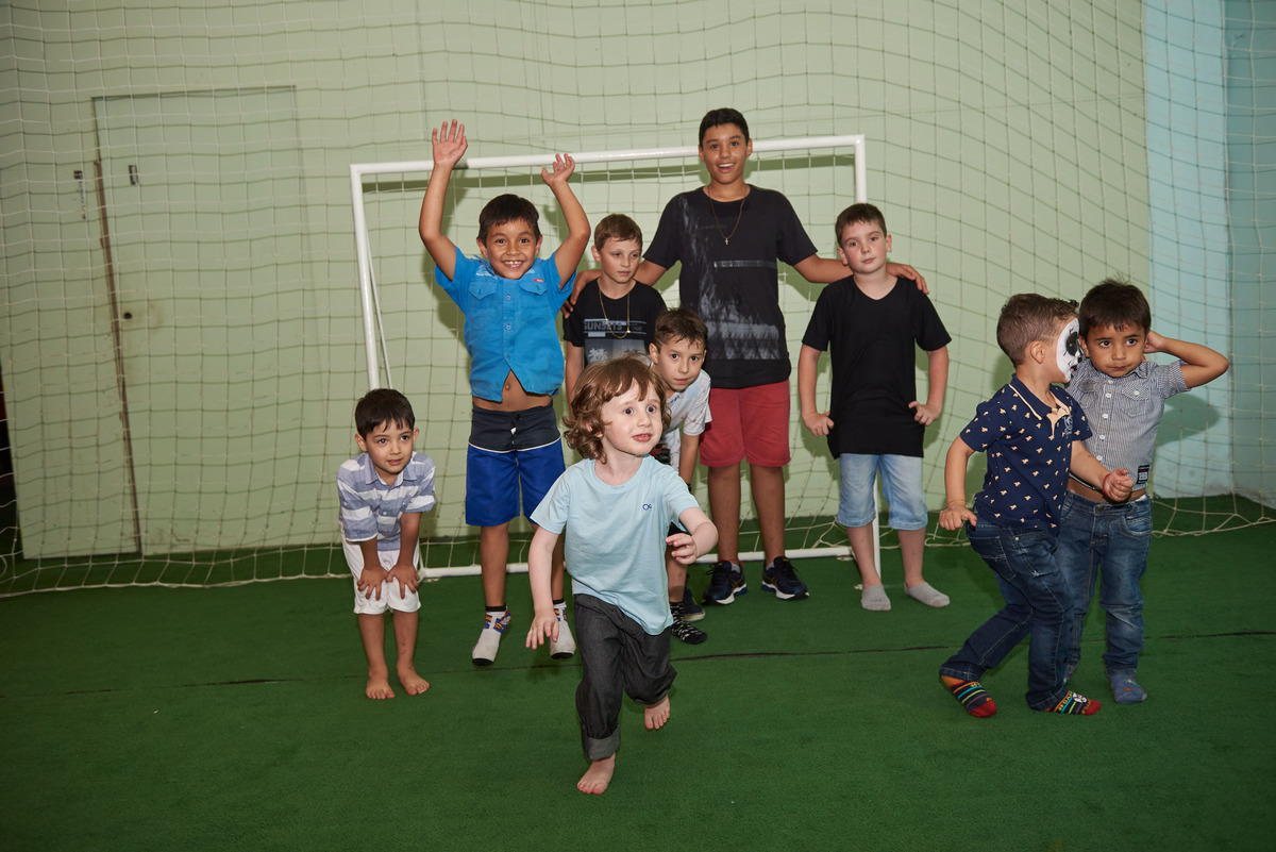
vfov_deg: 37.9
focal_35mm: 35
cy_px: 426
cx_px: 638
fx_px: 1241
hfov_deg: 54.4
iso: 400
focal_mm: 35
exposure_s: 1/160
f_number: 3.5
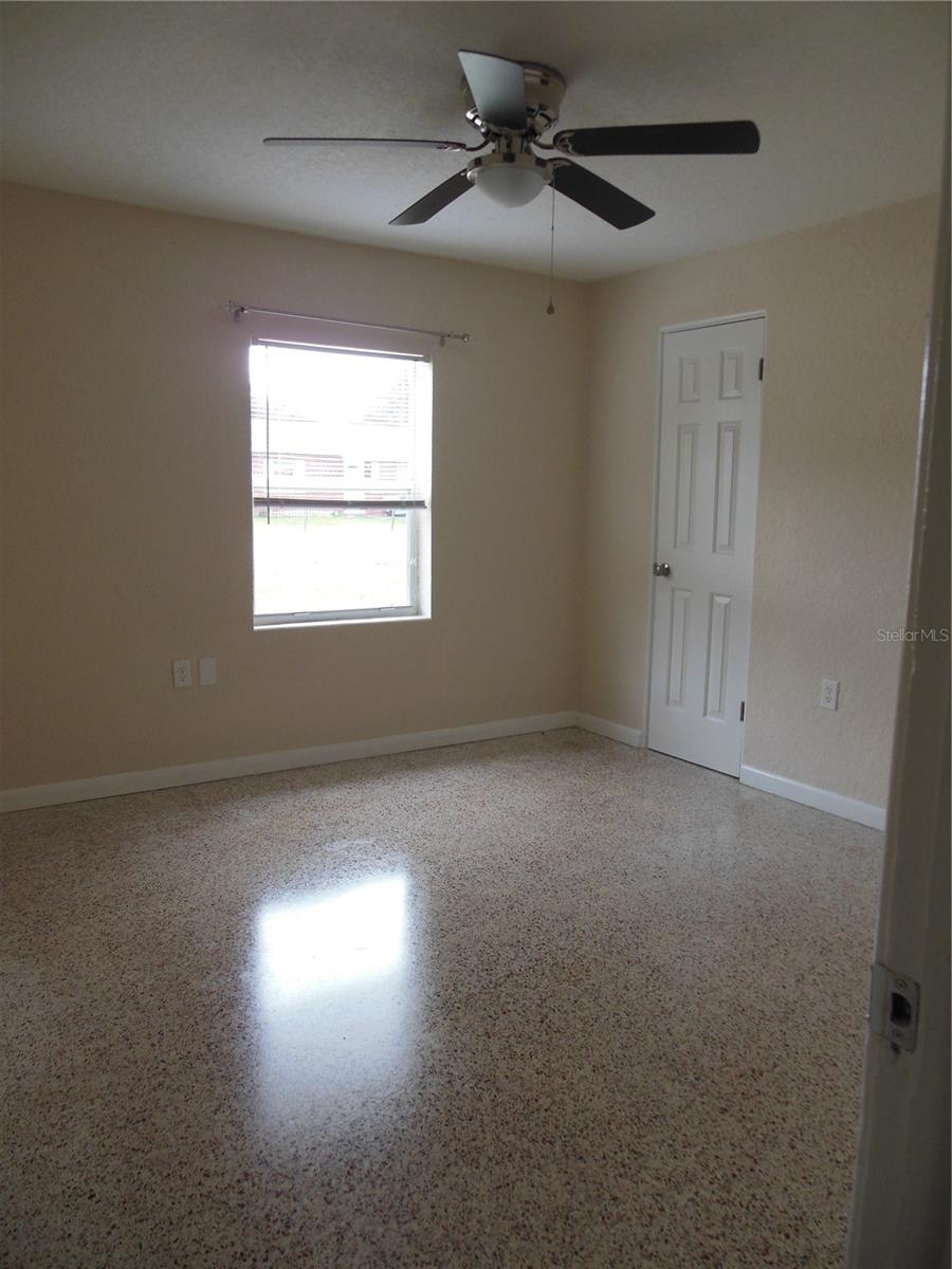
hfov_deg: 54.9
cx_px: 476
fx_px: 917
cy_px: 634
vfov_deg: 69.4
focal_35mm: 25
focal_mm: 4.5
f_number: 3.2
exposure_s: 1/30
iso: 200
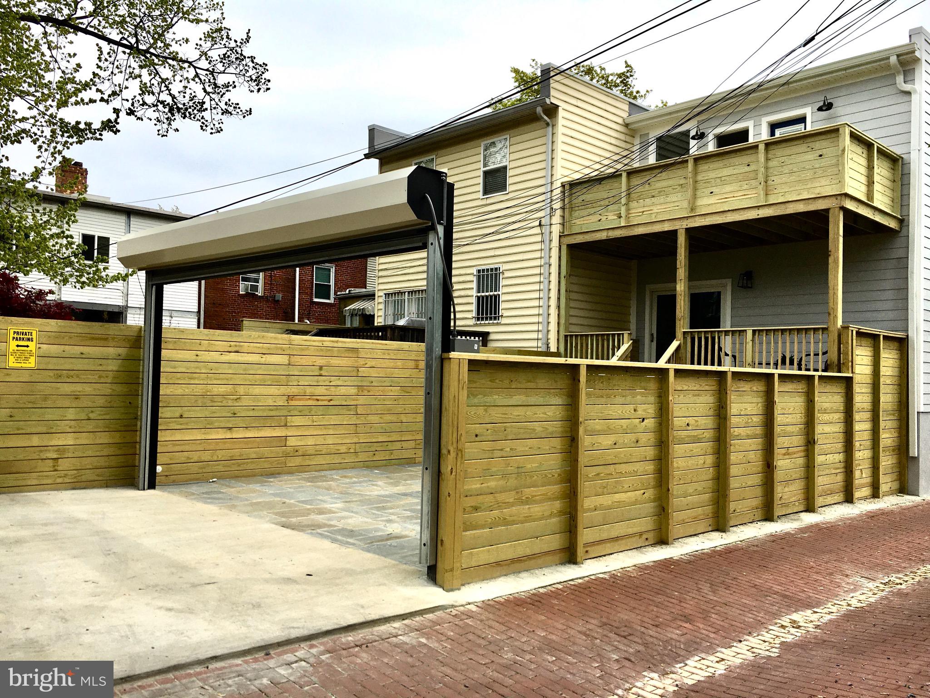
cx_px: 465
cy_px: 349
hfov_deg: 61.7
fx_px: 779
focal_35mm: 29
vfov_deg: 48.2
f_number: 2.2
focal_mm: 4.15
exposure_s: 1/2262
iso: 25
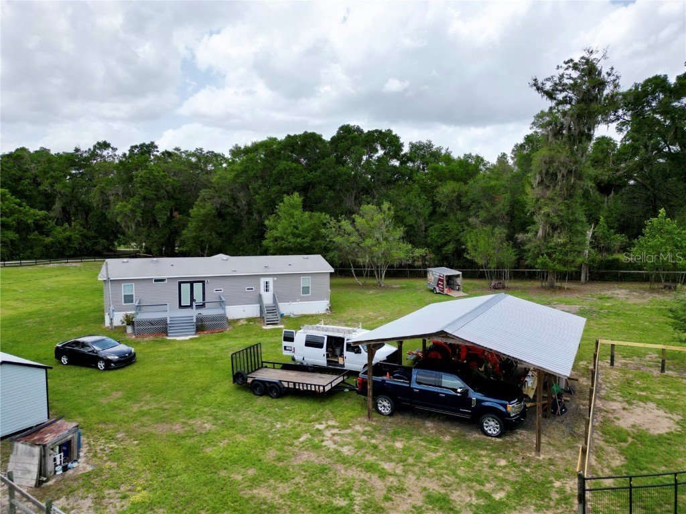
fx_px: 476
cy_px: 257
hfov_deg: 71.6
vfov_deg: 56.8
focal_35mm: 24
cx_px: 343
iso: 100
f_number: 1.7
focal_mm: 6.72
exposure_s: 1/2500
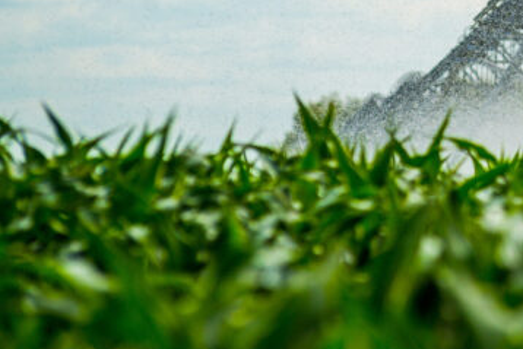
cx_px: 713
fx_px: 8313
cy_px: -88
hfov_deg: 3.6
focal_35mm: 572
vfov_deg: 2.4
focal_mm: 200
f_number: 7.1
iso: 50
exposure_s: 1/640
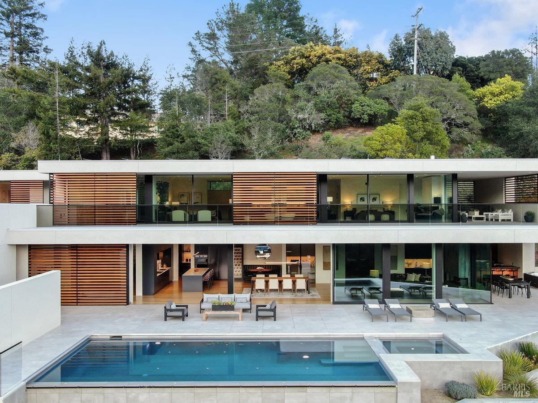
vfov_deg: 44.2
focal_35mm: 32
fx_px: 497
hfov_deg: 56.8
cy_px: 202
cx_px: 269
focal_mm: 5.45
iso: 100
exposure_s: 1/50
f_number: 3.1
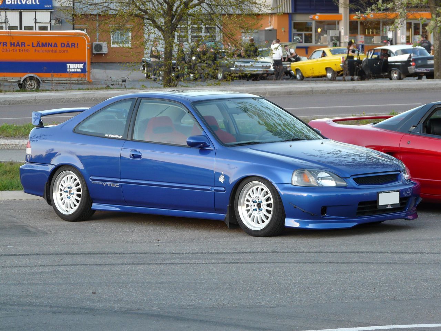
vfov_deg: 10.7
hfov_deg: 14.3
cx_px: 220
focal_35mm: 138
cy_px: 166
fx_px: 1758
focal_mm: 22.6
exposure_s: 1/60
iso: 100
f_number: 3.6
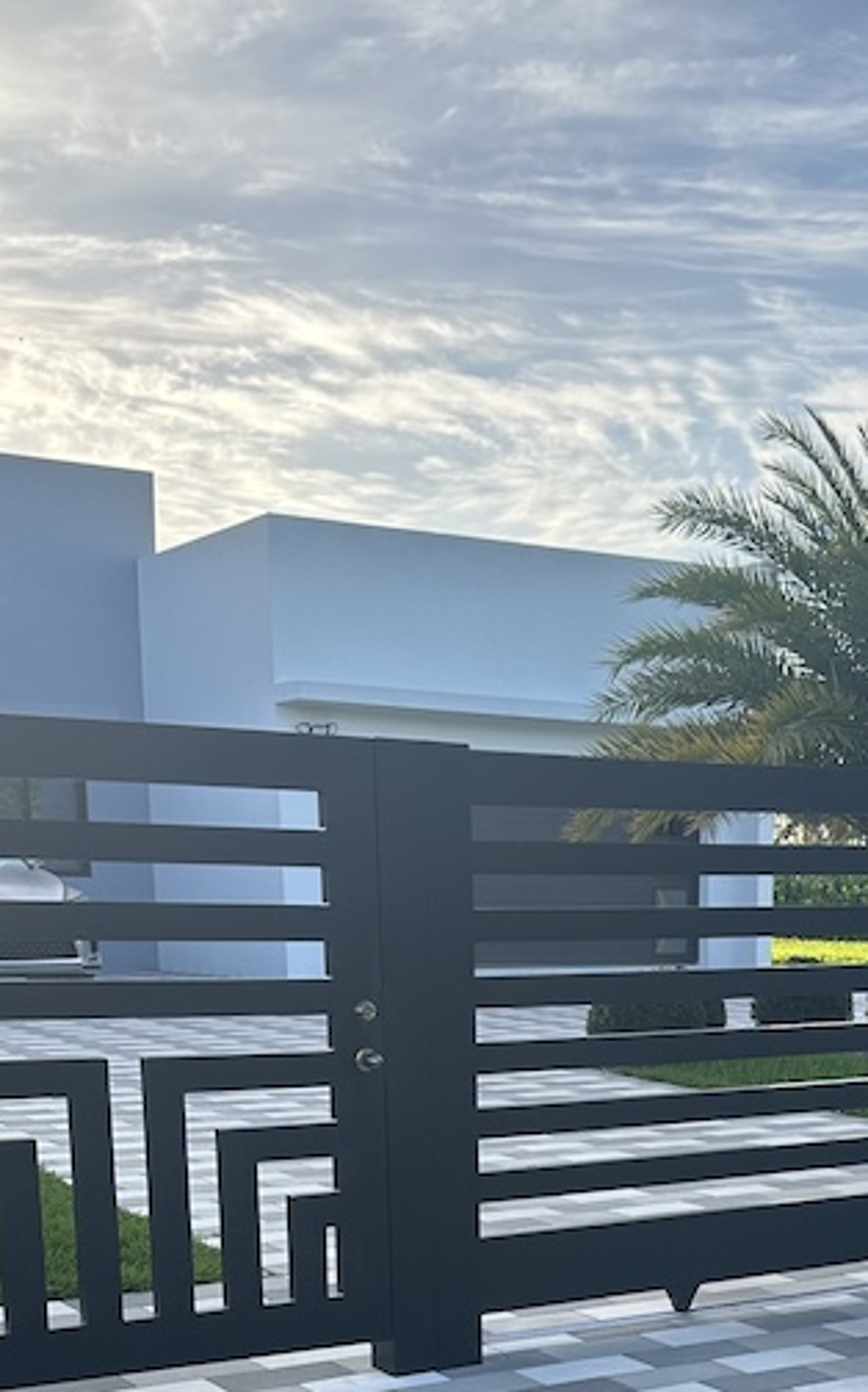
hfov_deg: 23.6
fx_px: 2046
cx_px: 686
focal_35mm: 54
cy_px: 1330
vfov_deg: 34.7
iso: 80
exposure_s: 1/1050
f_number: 1.78
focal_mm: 6.86
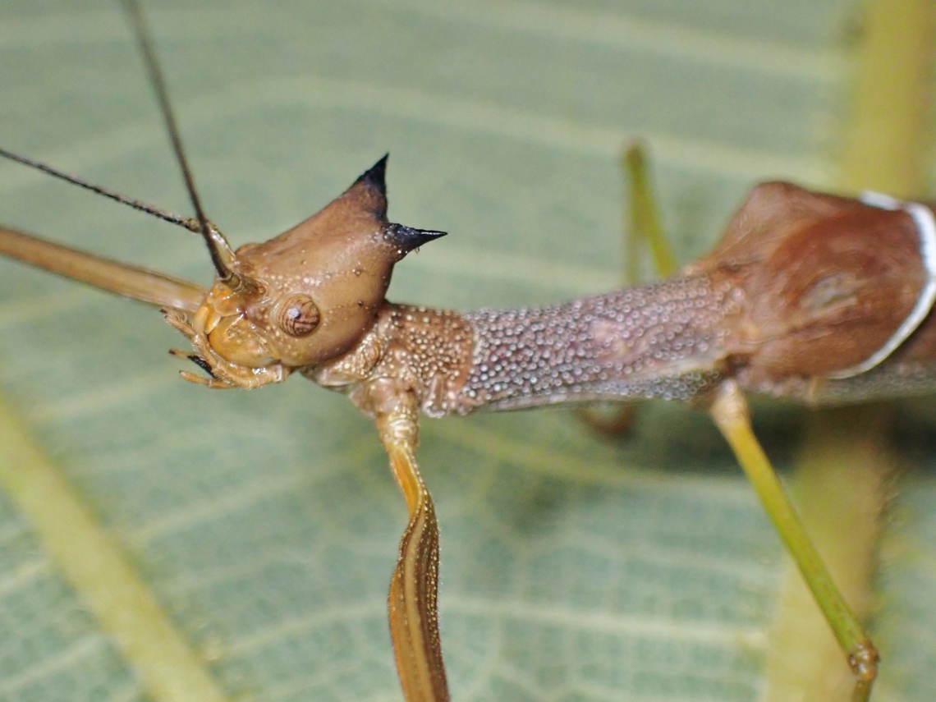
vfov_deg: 14.8
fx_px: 2704
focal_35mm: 100
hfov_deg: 19.6
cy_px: 351
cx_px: 468
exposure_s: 1/100
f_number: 14
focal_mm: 18
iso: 800
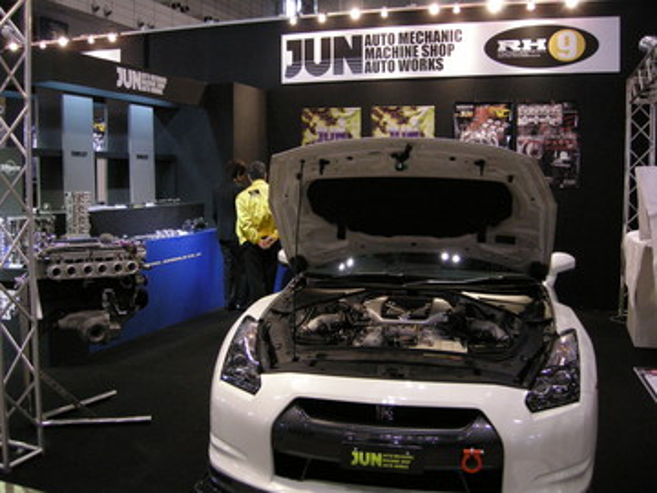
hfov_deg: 51.4
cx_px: 328
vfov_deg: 39.7
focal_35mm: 36
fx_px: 683
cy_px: 246
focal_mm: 7.5
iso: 400
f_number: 2.7
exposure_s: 1/47
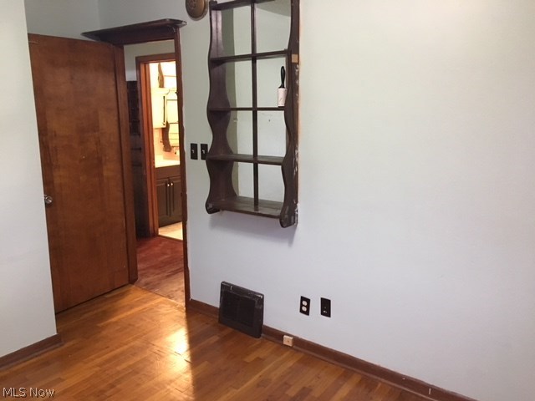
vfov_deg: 48.2
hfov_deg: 61.7
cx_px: 268
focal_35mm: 29
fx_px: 448
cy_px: 200
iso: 200
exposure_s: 1/20
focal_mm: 4.15
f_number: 2.2
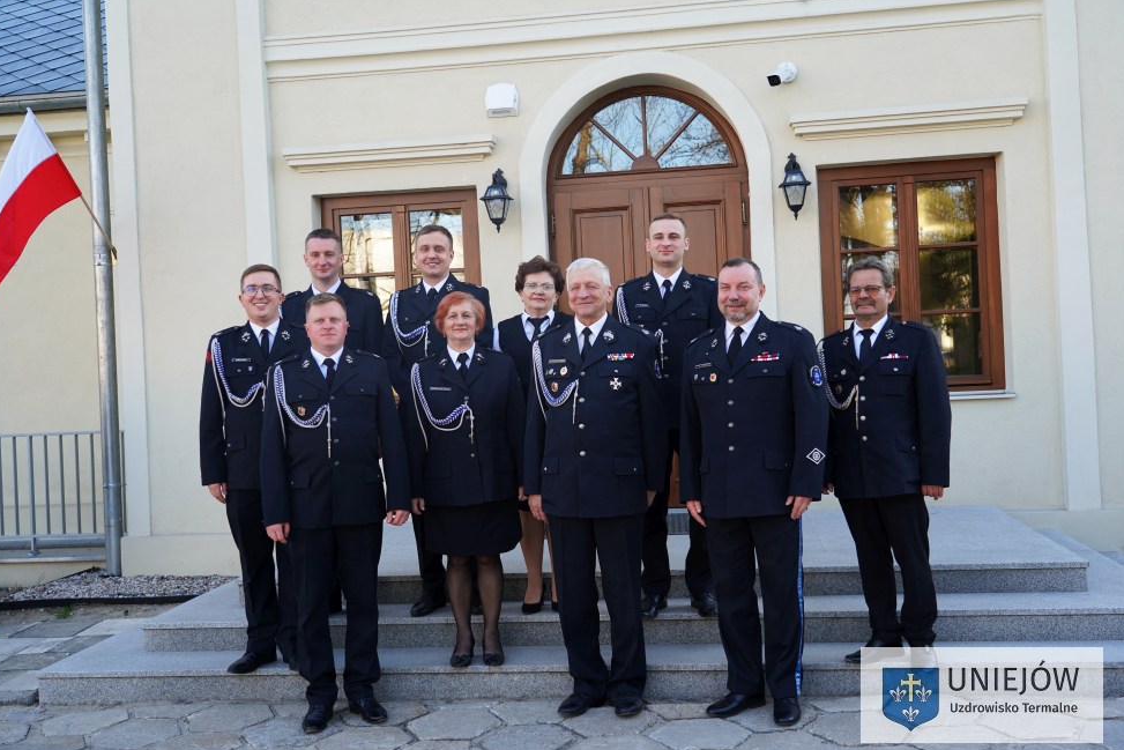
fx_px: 1155
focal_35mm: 37
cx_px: 549
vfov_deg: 36.0
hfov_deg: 51.9
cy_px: 381
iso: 200
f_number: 4
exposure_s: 1/160
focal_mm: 36
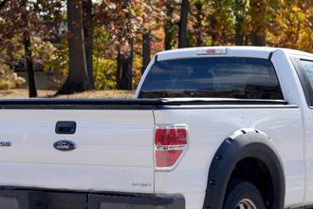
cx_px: 199
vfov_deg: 10.5
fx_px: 1130
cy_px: 136
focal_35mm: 130
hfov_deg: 15.7
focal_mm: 85
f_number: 5.6
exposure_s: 1/250
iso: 100
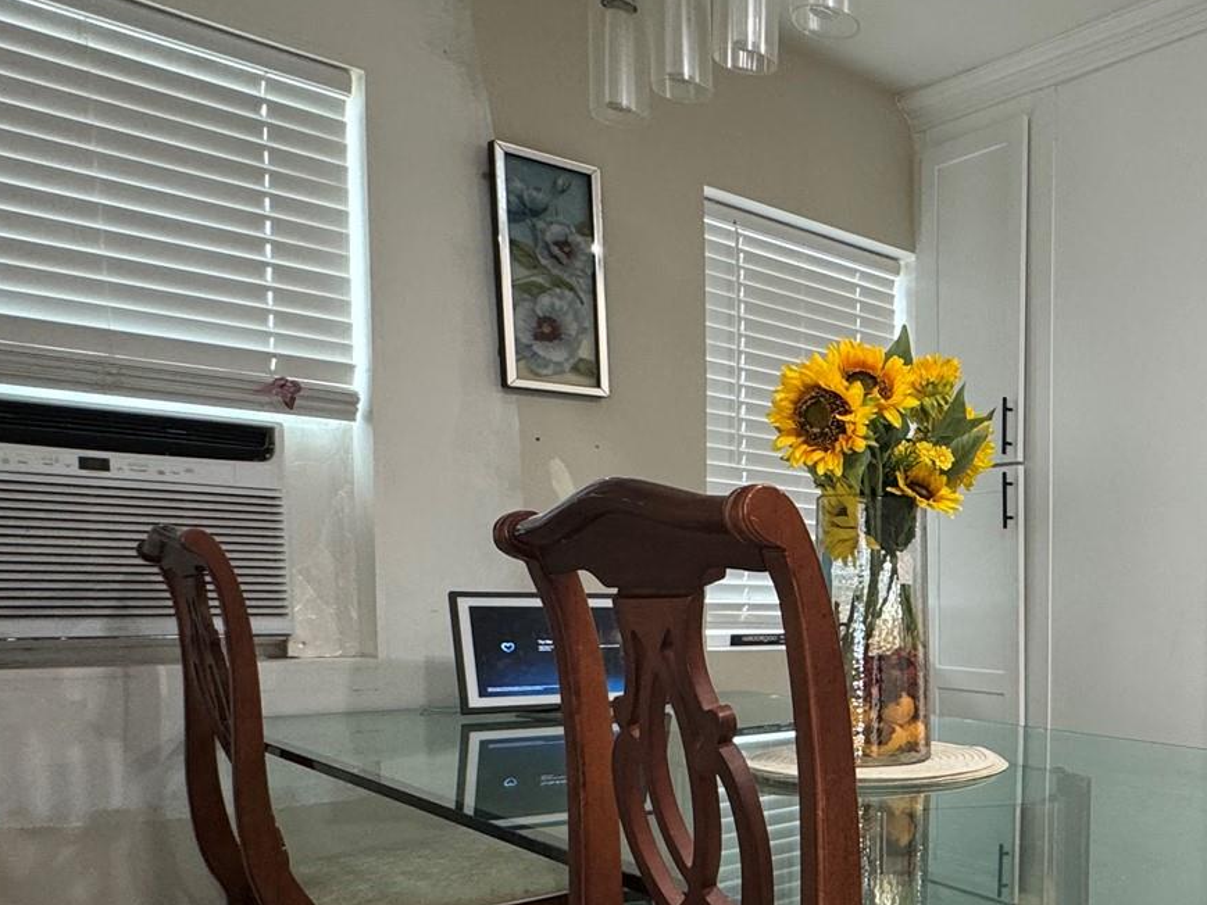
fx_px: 1151
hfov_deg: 46.9
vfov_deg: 41.7
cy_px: 675
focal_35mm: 33
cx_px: 1186
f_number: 2.2
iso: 200
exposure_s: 1/60
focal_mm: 2.22
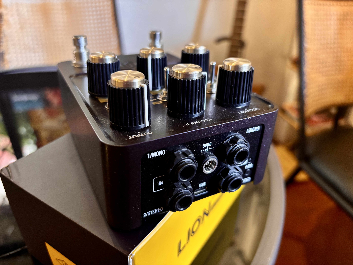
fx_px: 265
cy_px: 132
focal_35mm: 26
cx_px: 176
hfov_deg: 67.3
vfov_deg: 53.1
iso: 640
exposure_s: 1/30
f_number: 1.6
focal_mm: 5.96
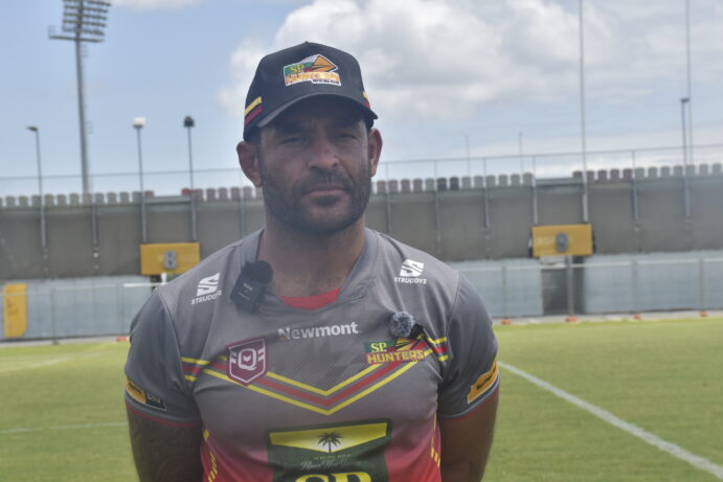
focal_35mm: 100
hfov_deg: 20.4
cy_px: 254
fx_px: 2009
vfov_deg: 13.7
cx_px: 352
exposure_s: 1/400
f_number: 10
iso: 200
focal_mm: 60
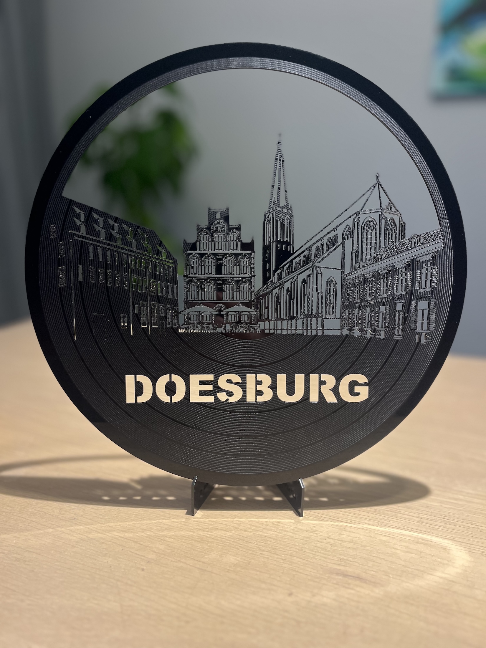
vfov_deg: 67.3
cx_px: 243
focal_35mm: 26
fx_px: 487
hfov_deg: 53.1
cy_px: 324
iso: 125
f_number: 1.6
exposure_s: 1/50
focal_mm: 5.1
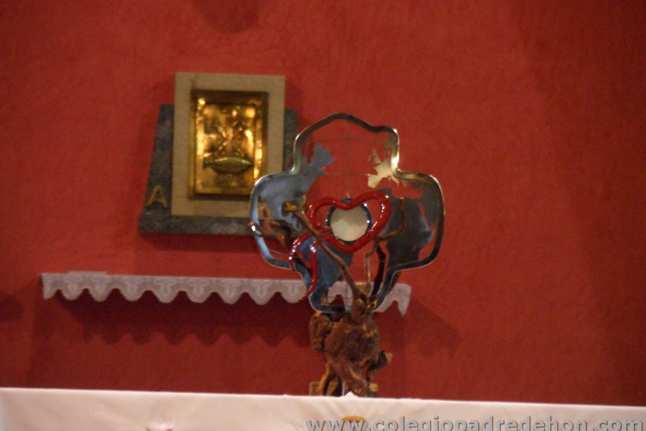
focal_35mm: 282
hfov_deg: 7.3
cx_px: 324
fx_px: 5060
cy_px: 196
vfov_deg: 4.9
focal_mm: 44.4
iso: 640
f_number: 5
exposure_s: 1/60
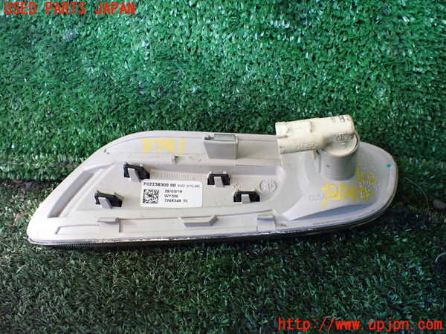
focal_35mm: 30
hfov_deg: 60.0
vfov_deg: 46.8
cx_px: 223
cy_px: 167
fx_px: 387
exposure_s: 1/125
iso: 500
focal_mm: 5.4
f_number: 2.3
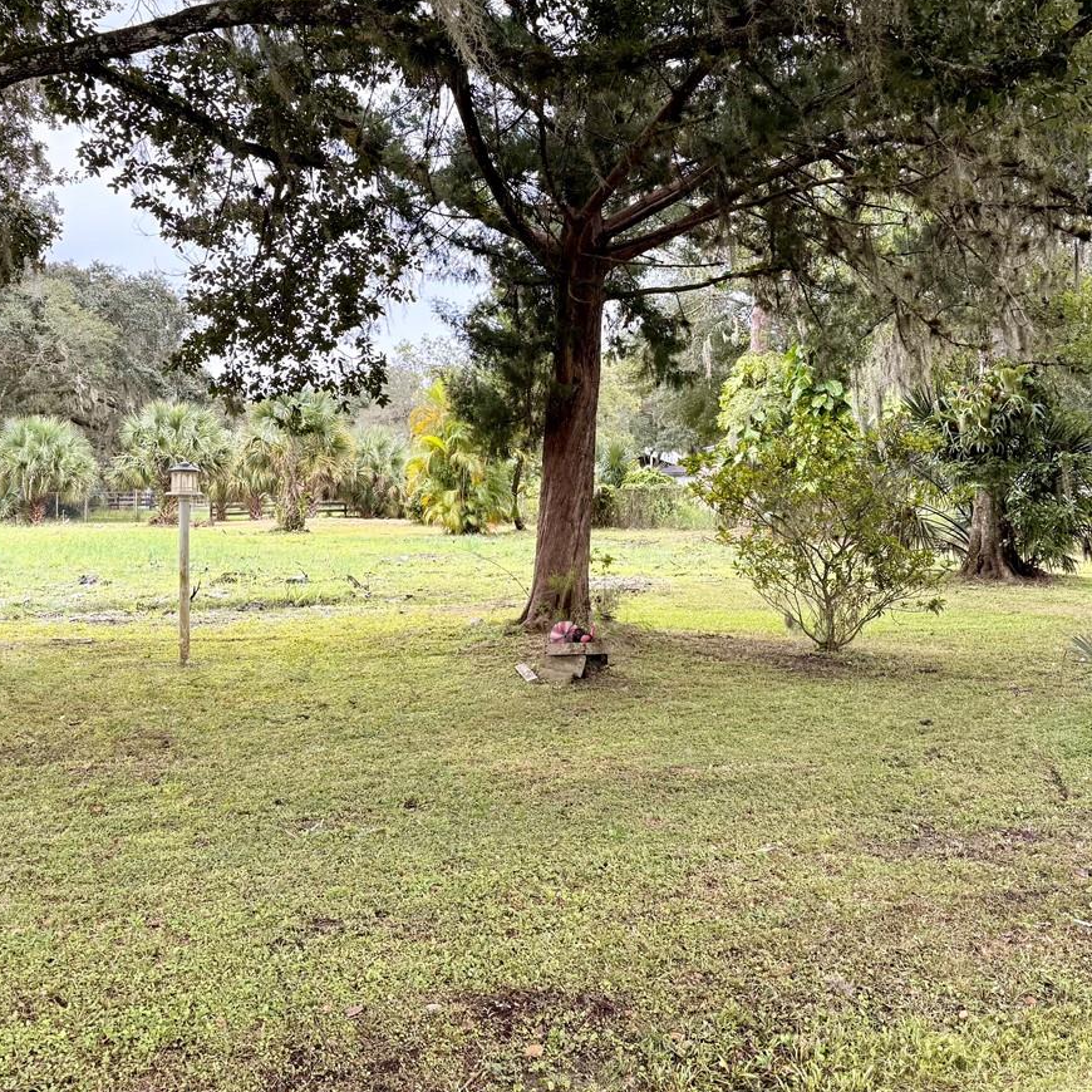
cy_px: 487
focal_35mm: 39
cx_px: 511
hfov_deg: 42.8
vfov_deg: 42.8
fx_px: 1392
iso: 100
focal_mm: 6.76
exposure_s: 1/459
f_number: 1.78
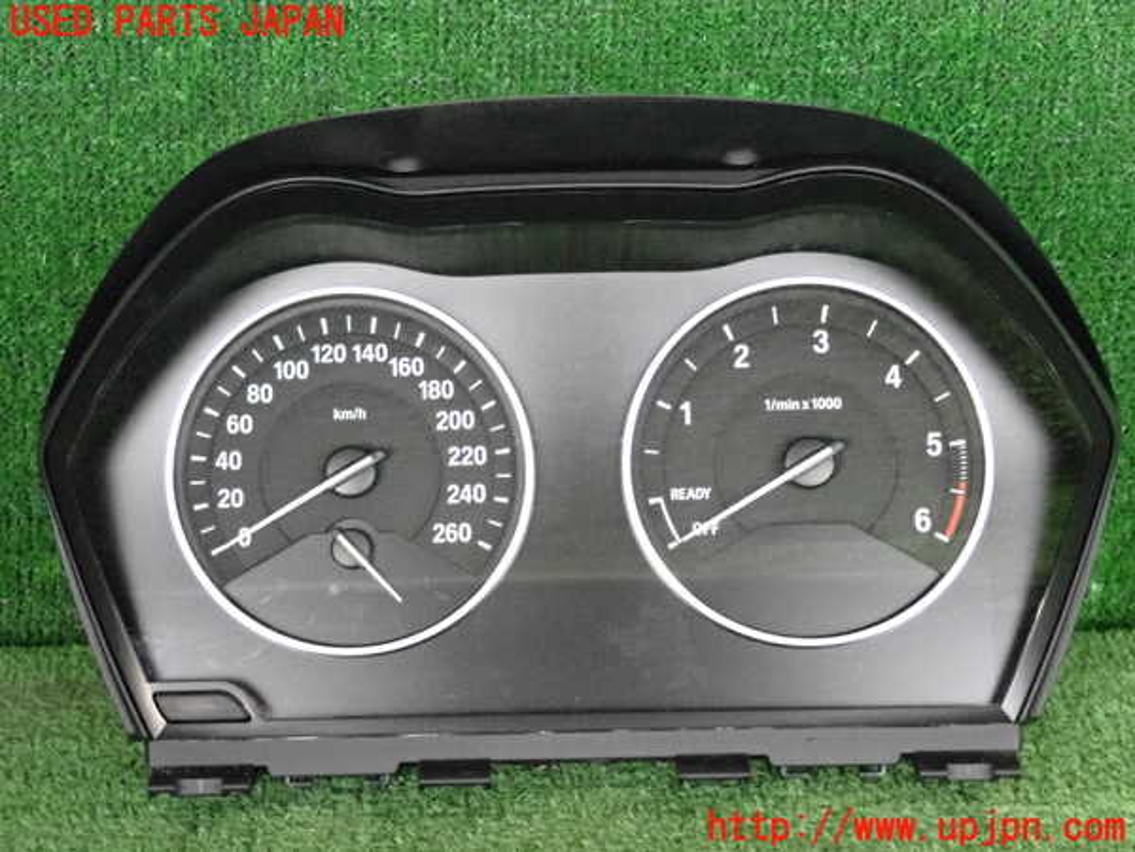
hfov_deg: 25.3
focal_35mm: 77
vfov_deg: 19.1
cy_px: 426
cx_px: 568
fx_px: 2525
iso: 3200
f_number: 4.1
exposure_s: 1/125
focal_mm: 13.65
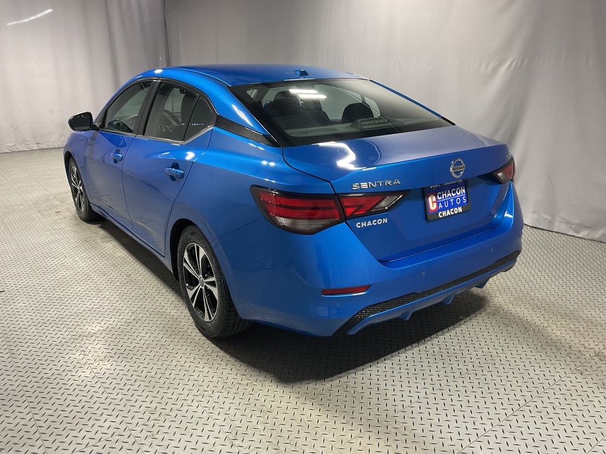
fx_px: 508
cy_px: 227
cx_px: 303
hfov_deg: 61.7
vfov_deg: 48.2
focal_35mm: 29
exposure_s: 1/50
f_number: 1.8
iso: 40
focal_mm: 3
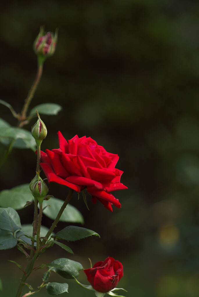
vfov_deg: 6.9
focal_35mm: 300
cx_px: 100
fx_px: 2481
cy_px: 148
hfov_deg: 4.6
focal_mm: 200
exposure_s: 1/500
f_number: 4
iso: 100
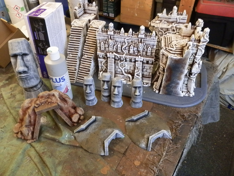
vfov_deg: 49.7
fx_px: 189
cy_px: 88
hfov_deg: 63.4
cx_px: 117
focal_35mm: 28
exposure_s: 1/25
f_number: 3.1
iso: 400
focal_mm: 5
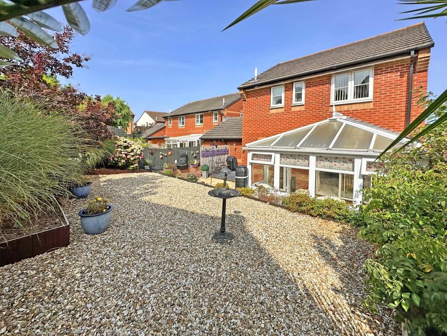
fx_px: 181
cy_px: 168
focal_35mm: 14
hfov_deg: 102.1
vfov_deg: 85.7
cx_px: 224
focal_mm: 2.22
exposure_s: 1/2257
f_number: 2.2
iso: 50
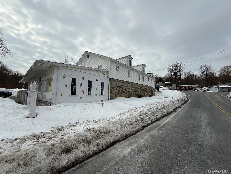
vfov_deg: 85.7
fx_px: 93
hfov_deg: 102.1
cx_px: 116
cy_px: 87
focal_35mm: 14
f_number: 2.2
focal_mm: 2.22
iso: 50
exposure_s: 1/3891
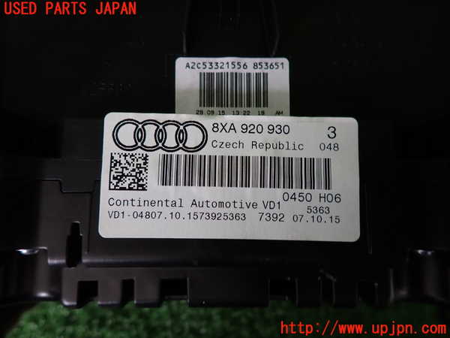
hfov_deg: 69.4
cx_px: 225
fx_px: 325
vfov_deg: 54.9
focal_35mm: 25
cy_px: 169
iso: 200
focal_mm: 4.5
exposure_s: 1/60
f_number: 2
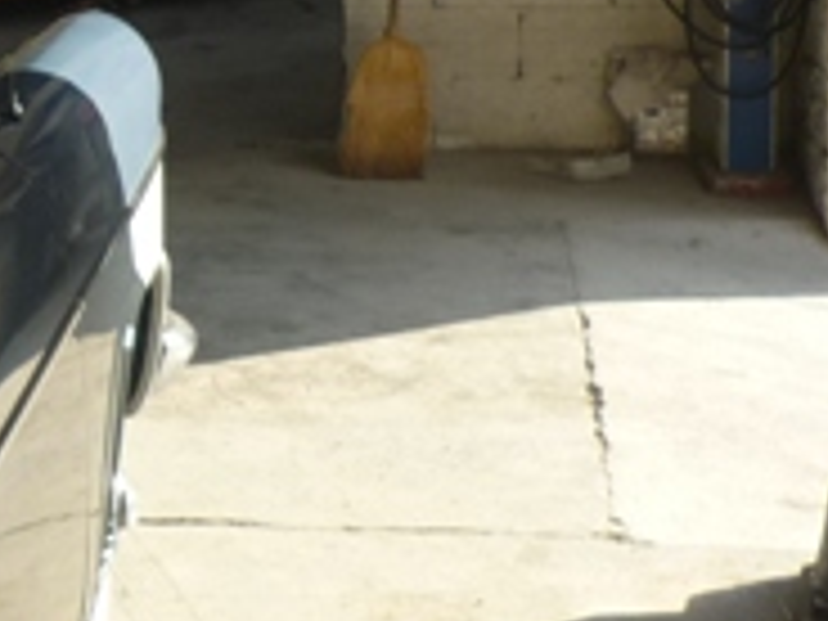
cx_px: -351
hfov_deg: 15.9
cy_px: -36
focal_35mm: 115
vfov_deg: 12.7
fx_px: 2751
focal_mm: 5.5
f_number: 2.8
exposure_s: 1/160
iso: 100
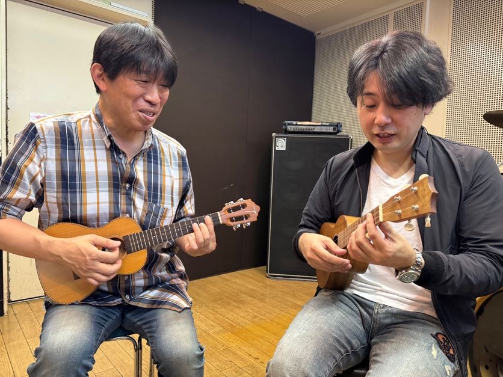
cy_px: 188
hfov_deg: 71.6
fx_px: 349
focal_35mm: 24
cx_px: 252
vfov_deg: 56.8
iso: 500
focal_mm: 6.76
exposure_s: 1/50
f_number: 1.78
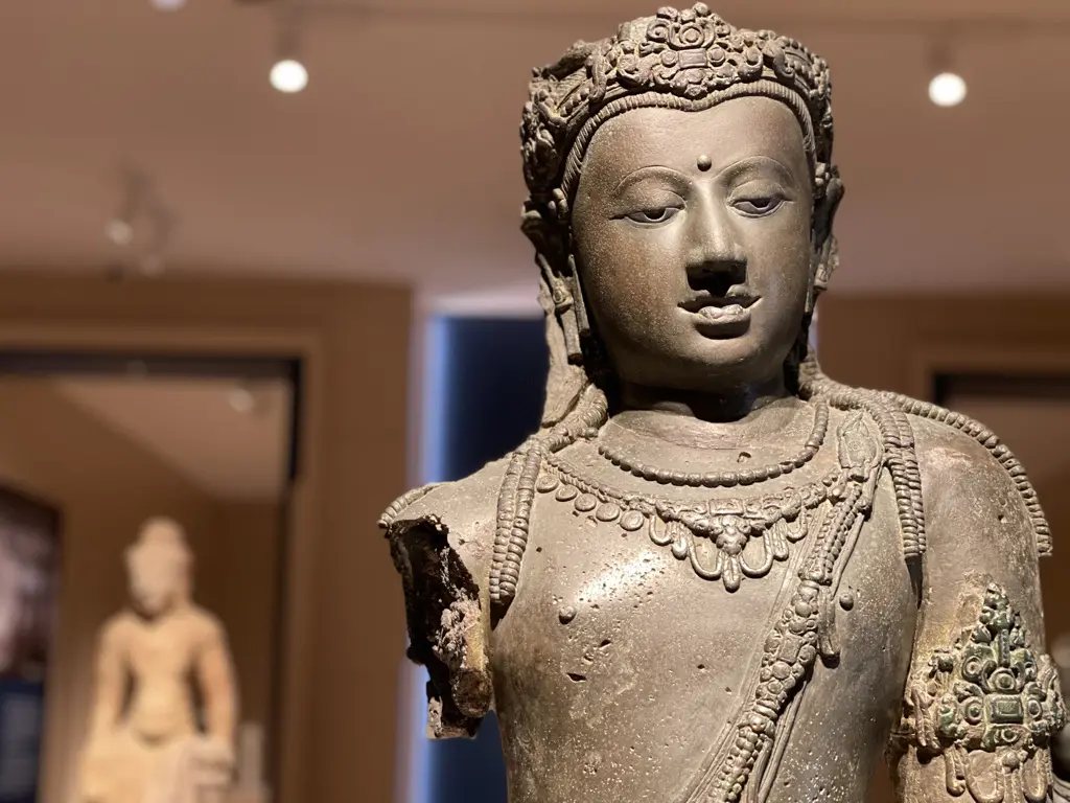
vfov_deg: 22.9
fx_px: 1978
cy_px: 402
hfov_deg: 30.3
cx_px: 535
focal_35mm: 64
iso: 250
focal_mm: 7.5
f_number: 2.2
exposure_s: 1/40
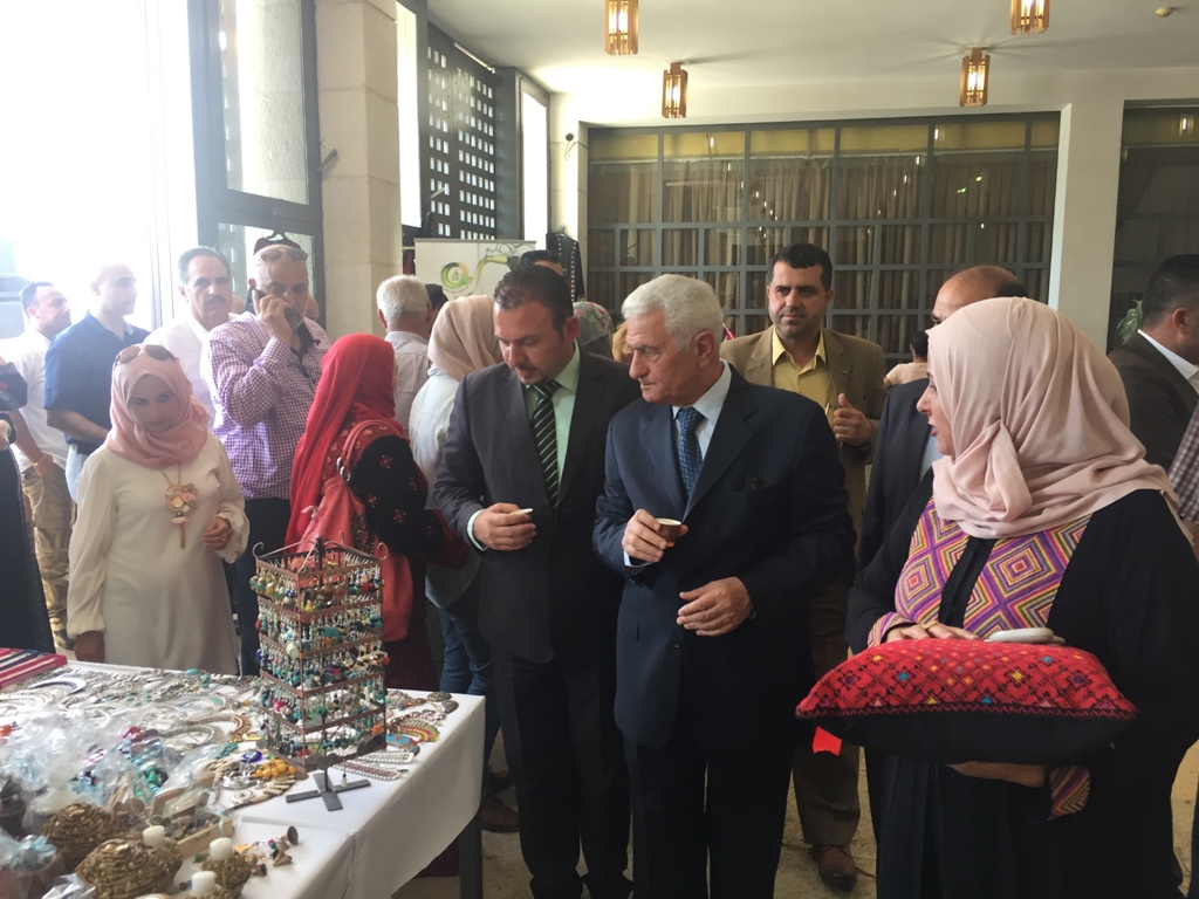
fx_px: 1004
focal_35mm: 29
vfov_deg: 48.2
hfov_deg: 61.7
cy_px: 450
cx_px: 600
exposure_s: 1/33
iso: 32
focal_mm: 4.15
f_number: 2.2
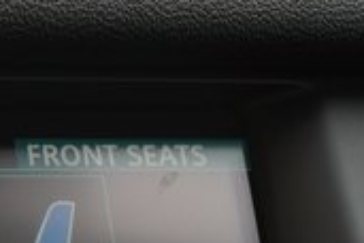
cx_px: -345
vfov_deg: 5.2
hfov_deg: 7.6
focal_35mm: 260
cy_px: 476
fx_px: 2629
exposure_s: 1/50
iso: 100
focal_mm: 29
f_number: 6.3
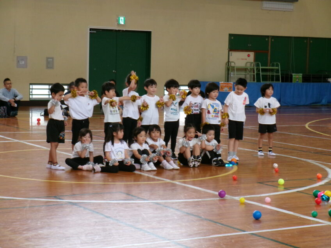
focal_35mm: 95
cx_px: 166
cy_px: 124
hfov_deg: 20.7
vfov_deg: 15.6
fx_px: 908
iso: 400
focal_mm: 16.9
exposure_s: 1/58
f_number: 5.8
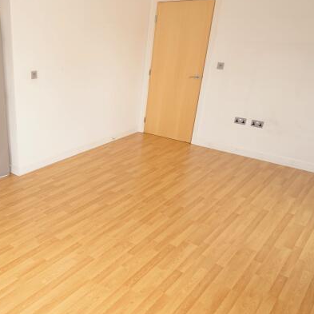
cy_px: 186
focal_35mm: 31
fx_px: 318
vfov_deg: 52.2
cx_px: 52
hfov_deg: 48.8
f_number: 2.8
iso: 100
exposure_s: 1/60
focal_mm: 14
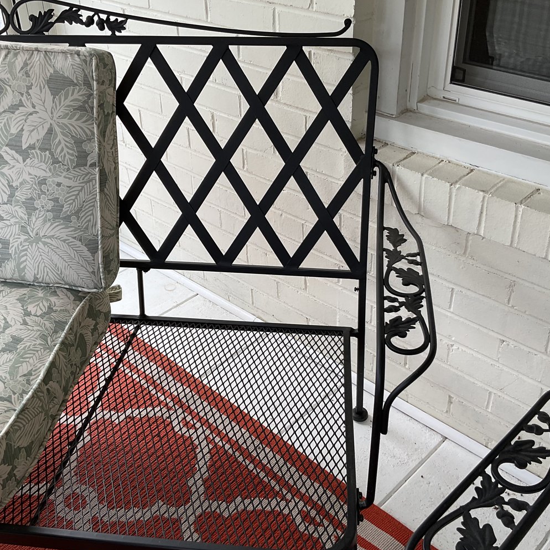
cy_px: 276
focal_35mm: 39
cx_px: 277
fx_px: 701
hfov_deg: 42.8
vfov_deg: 42.8
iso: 20
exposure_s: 1/120
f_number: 1.8
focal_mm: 3
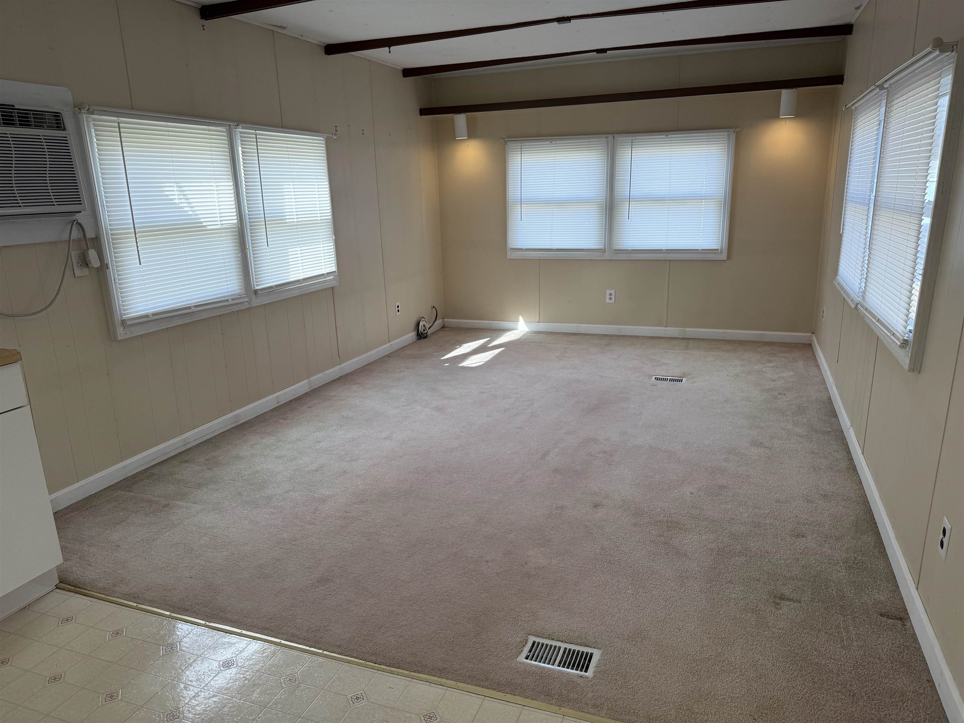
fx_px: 668
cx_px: 482
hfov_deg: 71.6
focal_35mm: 24
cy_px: 362
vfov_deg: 56.8
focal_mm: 6.76
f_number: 1.78
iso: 100
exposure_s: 1/243
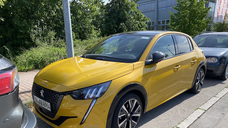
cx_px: 117
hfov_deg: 66.1
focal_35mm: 29
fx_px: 175
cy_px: 85
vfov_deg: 39.7
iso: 32
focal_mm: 4.25
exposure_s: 1/1377
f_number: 1.8
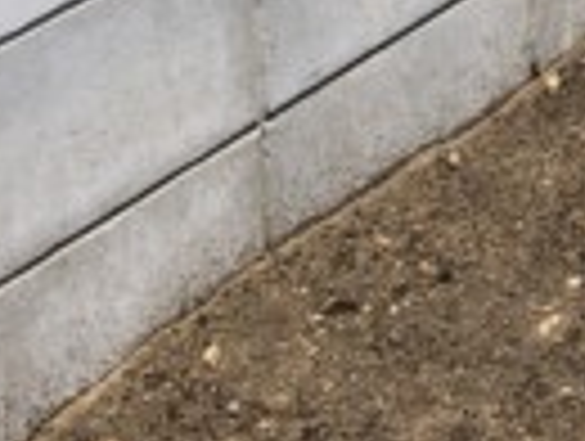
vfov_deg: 7.7
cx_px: 1008
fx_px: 2912
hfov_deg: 10.8
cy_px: -792
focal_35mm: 172
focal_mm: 3.99
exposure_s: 1/2088
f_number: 1.8
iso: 20
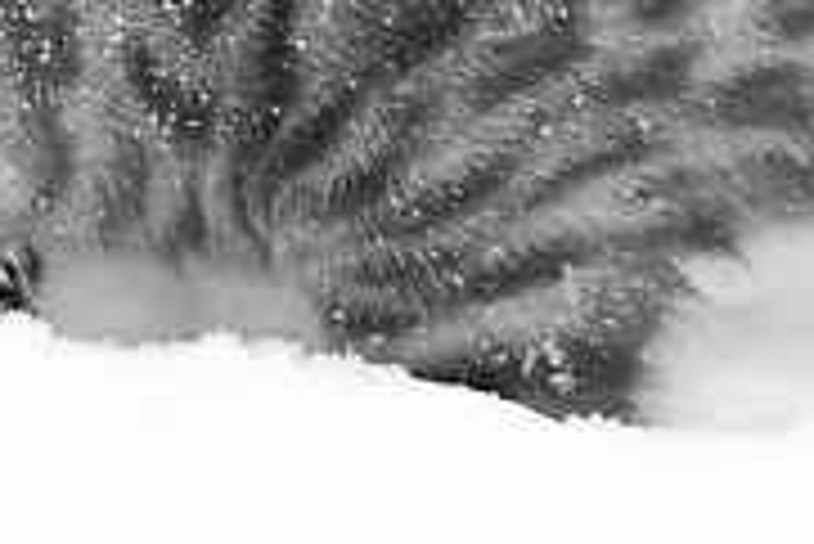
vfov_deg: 7.6
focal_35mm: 175
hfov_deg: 11.1
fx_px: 3960
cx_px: -580
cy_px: -438
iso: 400
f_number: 3.2
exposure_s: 1/2000
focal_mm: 24
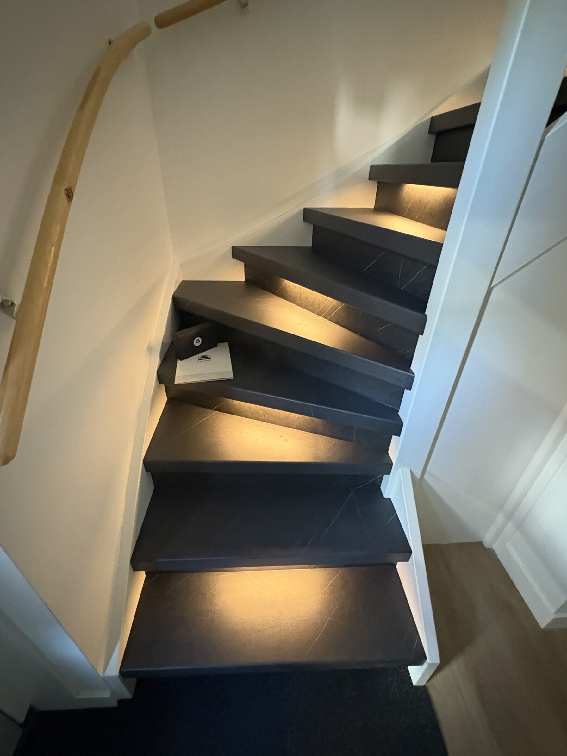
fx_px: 328
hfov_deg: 81.7
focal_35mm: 15
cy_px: 363
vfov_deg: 98.1
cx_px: 274
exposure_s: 1/33
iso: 1000
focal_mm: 2.22
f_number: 2.2
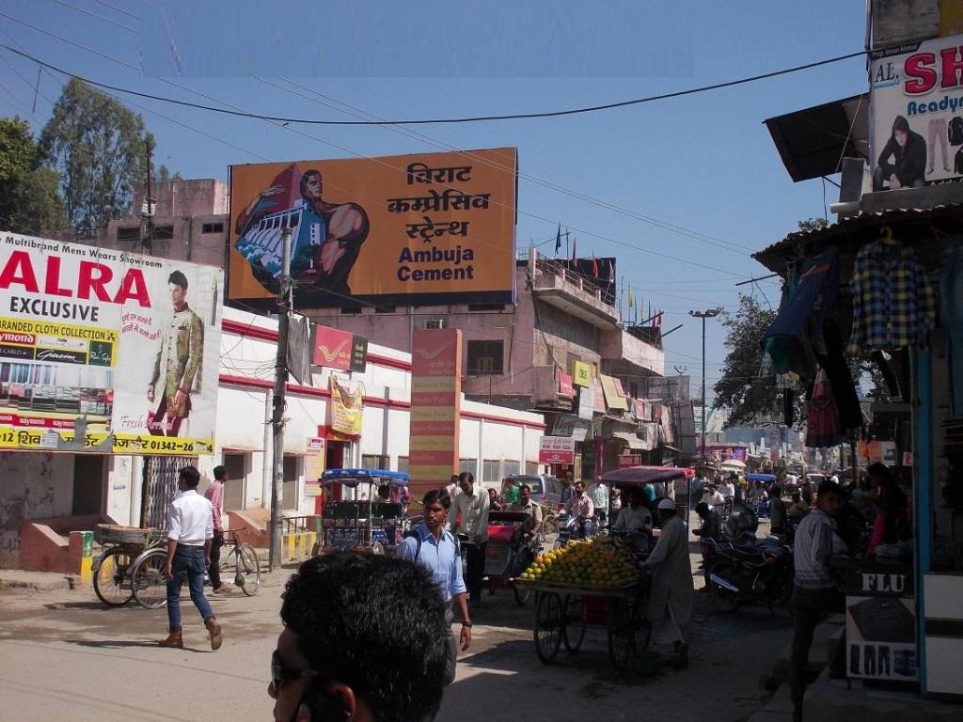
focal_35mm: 45
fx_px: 1252
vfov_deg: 32.2
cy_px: 361
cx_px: 482
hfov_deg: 42.1
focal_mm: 6.4
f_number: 4.2
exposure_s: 1/800
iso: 80
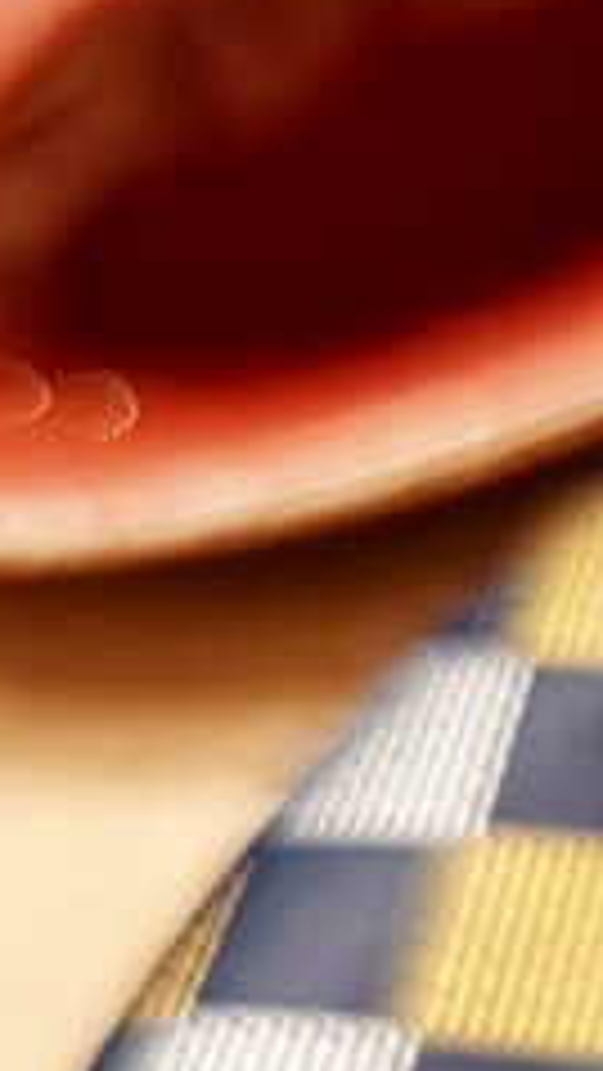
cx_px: 1832
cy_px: 909
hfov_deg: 9.0
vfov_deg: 19.5
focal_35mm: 108
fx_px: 3068
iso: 233
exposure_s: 1/60
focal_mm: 6.54
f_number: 1.57
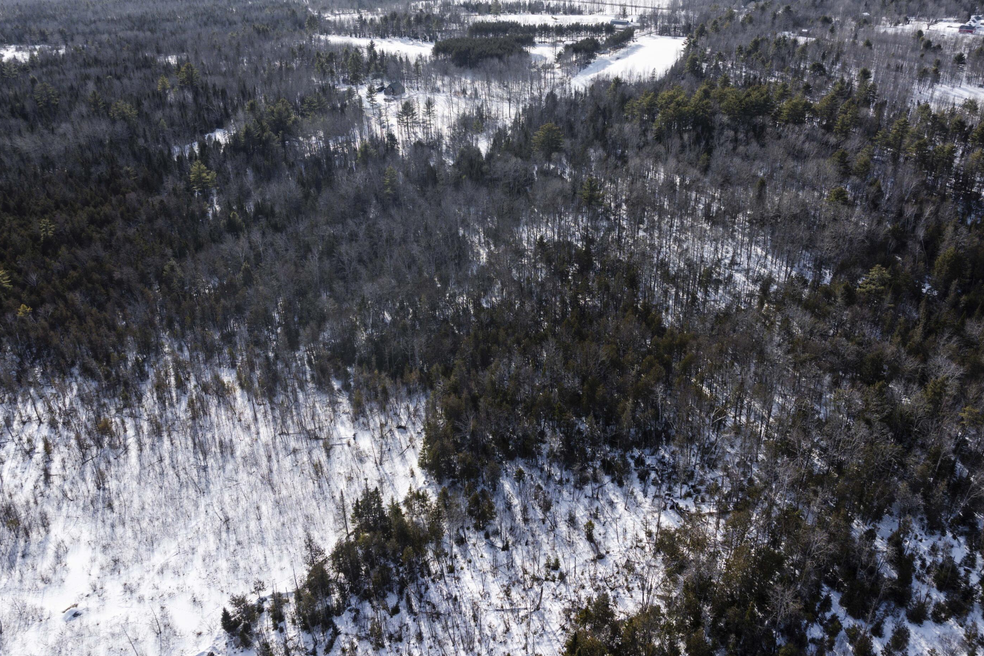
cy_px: 296
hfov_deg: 67.4
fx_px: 738
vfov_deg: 47.9
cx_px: 507
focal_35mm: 27
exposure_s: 1/1000
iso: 100
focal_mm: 12.29
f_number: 4
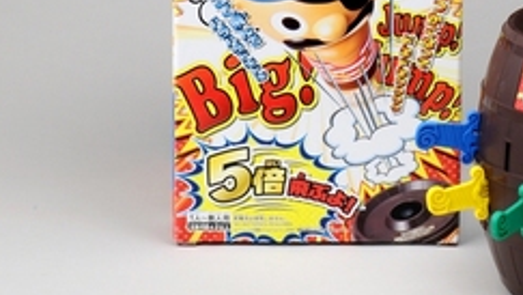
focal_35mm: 247
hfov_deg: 8.7
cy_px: 42
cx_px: 456
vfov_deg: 4.9
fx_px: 3427
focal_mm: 85
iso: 200
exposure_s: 1/6
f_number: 22
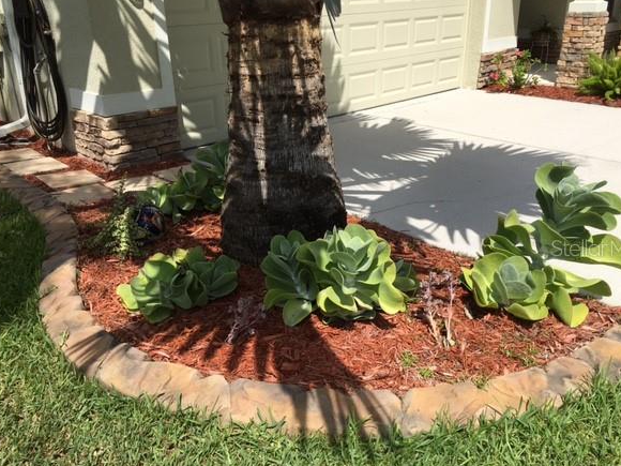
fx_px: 574
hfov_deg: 56.8
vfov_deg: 44.1
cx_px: 309
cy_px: 247
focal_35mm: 32
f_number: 2.2
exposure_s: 1/2079
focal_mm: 4.15
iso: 25
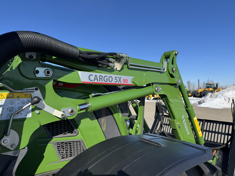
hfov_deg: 71.6
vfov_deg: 56.8
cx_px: 118
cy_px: 88
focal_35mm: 24
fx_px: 163
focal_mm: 6.76
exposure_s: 1/4310
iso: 80
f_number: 1.78
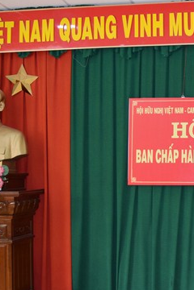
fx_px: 525
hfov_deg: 20.2
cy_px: 164
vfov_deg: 30.9
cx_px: 200
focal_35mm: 65
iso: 800
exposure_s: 1/80
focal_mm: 24
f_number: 4.5
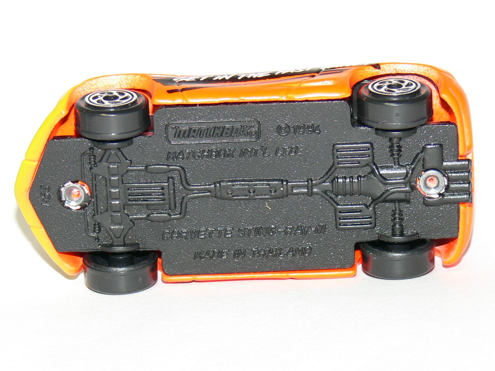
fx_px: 2931
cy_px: 186
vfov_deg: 7.2
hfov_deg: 9.7
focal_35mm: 205
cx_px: 248
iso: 100
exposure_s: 1/30
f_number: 3.6
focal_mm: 27.2
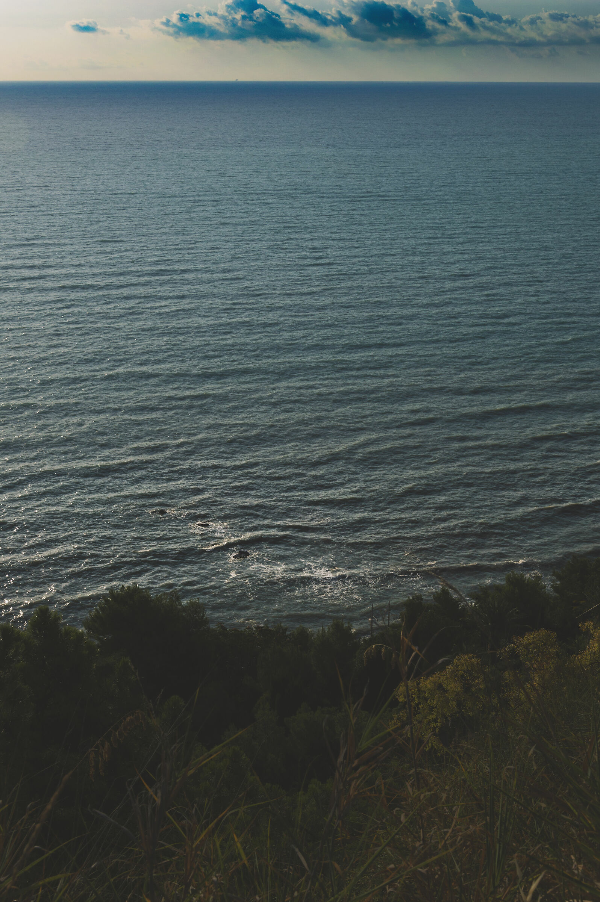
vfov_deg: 37.9
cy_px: 451
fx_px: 1315
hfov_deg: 25.7
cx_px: 300
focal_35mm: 52
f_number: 14
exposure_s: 1/400
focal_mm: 35
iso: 100
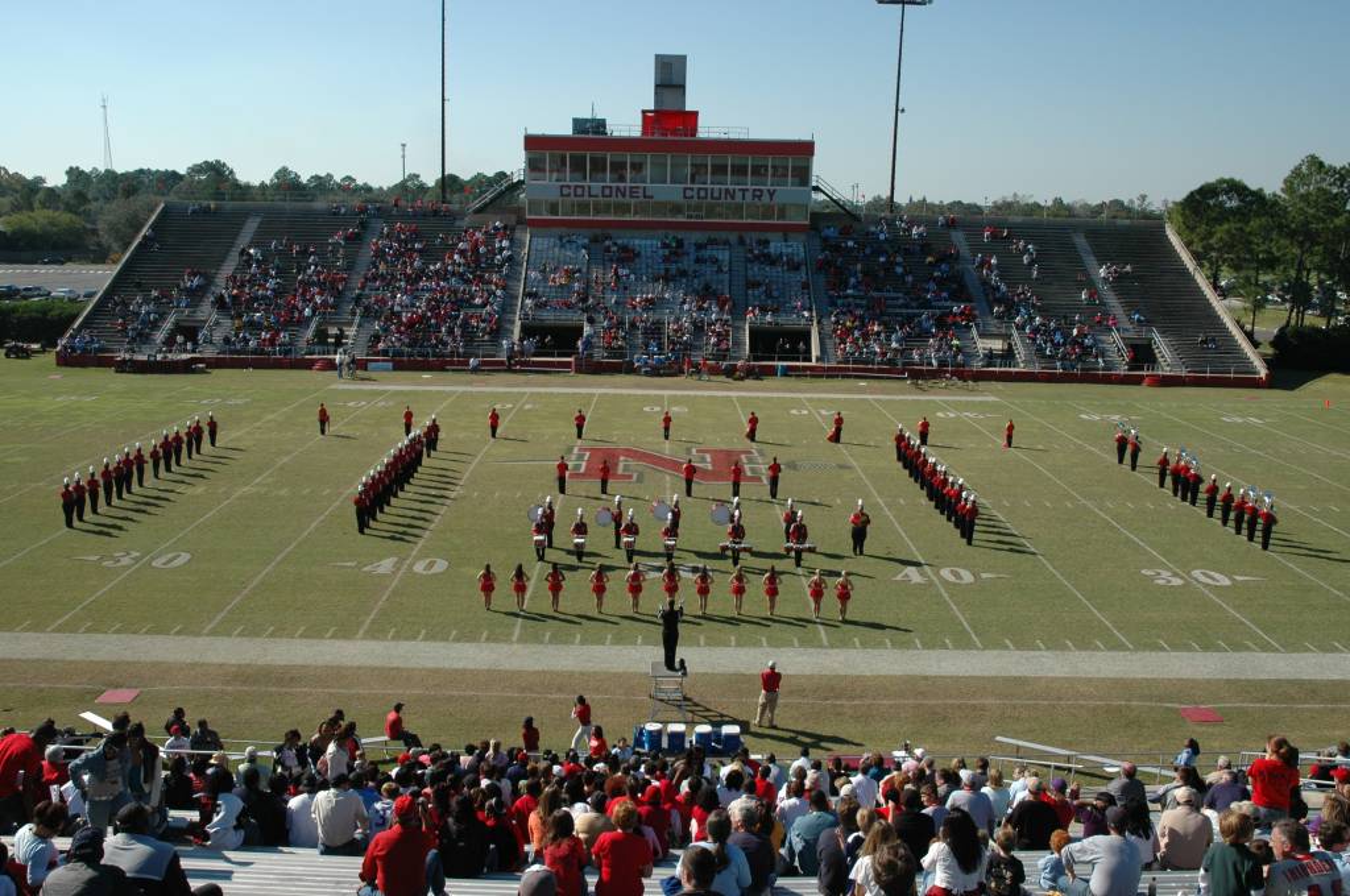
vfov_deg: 39.9
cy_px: 448
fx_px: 1236
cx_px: 675
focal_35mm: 33
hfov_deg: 57.3
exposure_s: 1/320
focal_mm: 22
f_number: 9
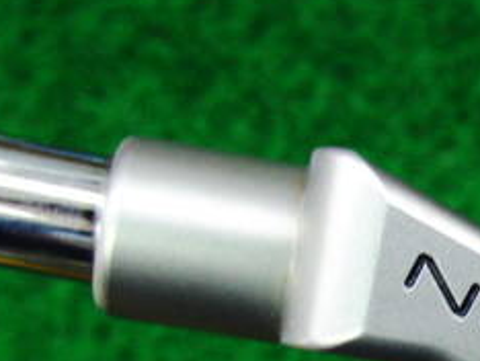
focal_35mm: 101
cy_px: 398
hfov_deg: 18.6
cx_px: 533
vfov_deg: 14.3
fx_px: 1402
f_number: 3.6
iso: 400
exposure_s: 1/50
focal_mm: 6.42
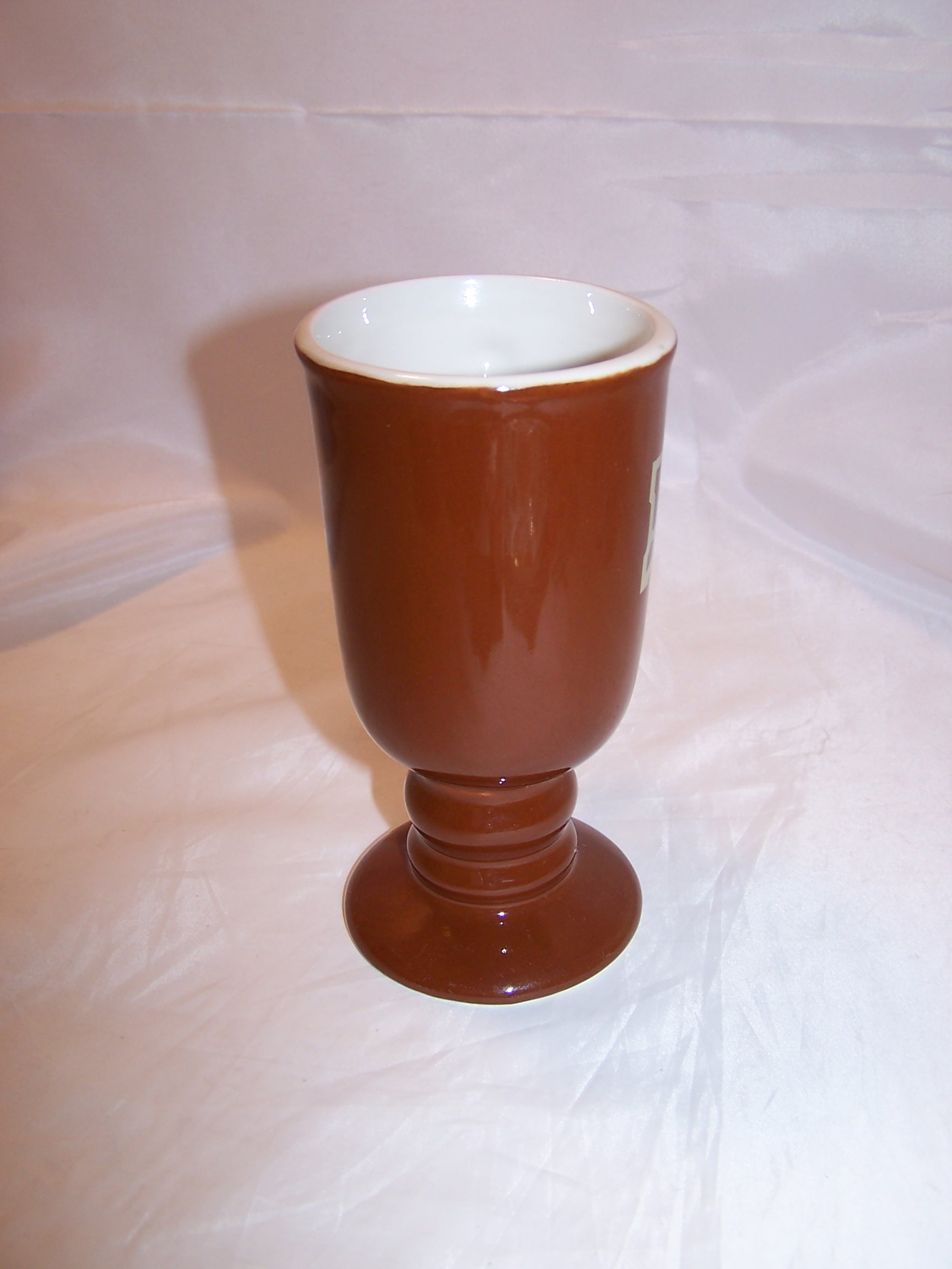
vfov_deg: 49.0
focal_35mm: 38
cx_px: 476
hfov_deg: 37.7
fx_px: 1393
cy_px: 634
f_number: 2.8
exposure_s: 1/60
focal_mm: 6.3
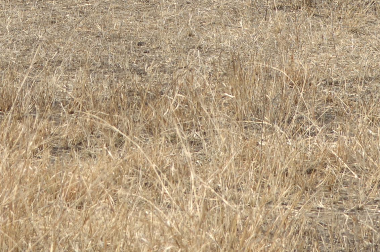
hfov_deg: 6.6
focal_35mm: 313
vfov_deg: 4.3
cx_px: 118
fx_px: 3298
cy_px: -154
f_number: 6.3
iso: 100
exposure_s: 1/160
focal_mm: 55
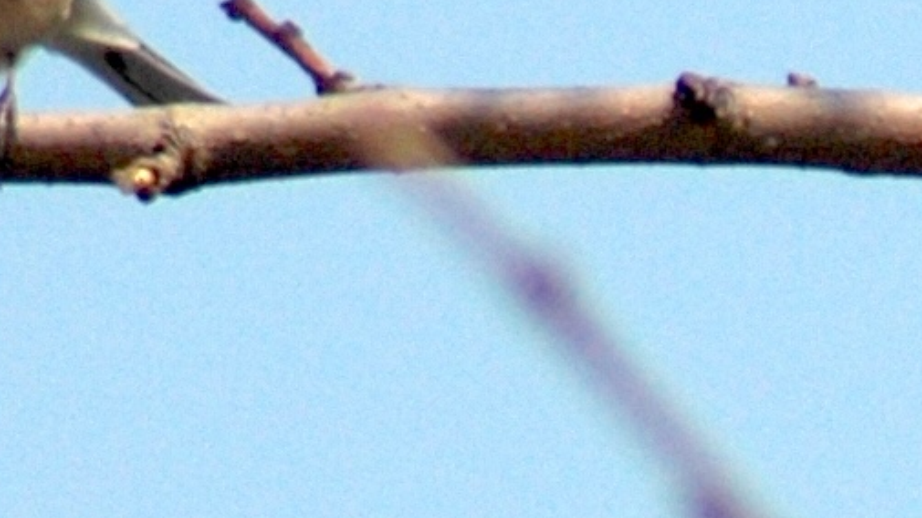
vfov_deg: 0.4
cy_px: 1056
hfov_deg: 0.8
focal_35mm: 2805
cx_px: 1024
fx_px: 68572
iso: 500
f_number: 6.3
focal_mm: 300
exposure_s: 1/2500
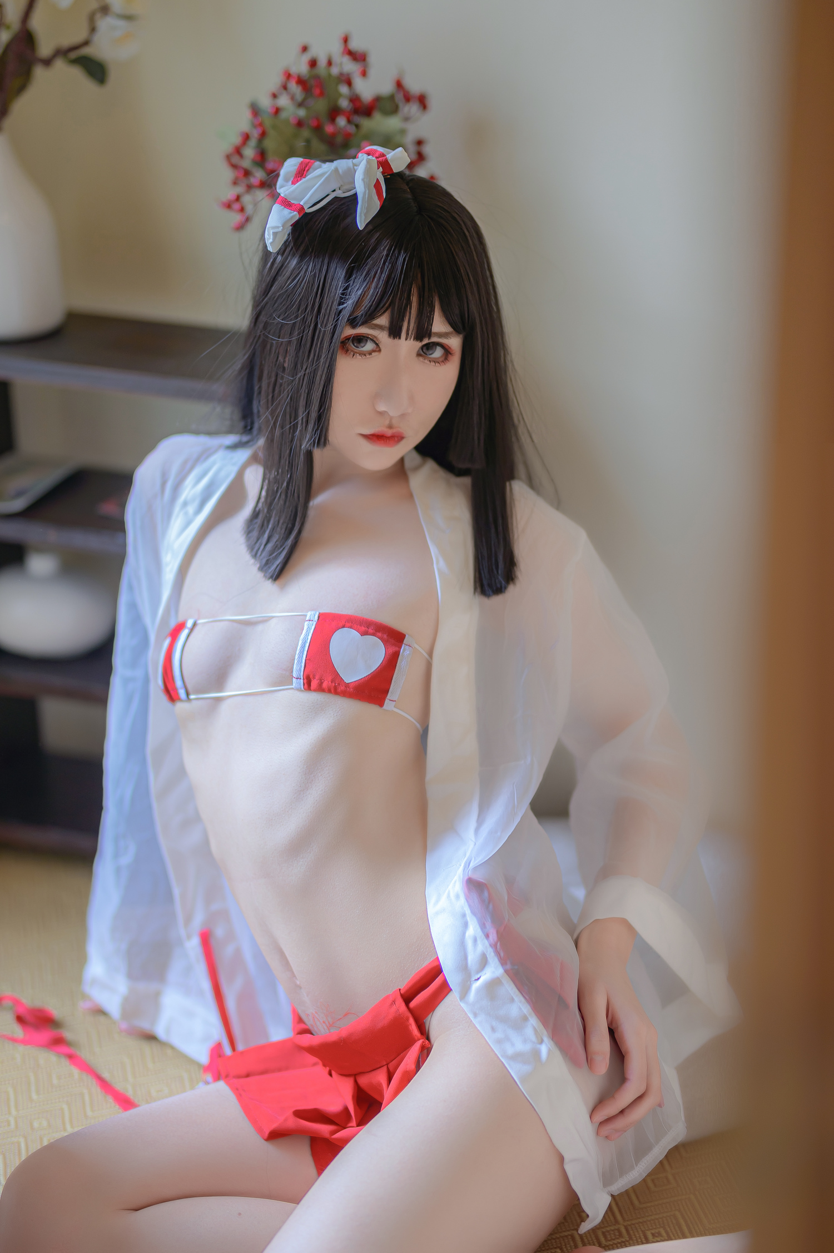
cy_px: 626
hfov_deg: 16.1
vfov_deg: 23.9
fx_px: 2957
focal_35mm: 85
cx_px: 417
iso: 100
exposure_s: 1/200
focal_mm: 85
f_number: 1.4
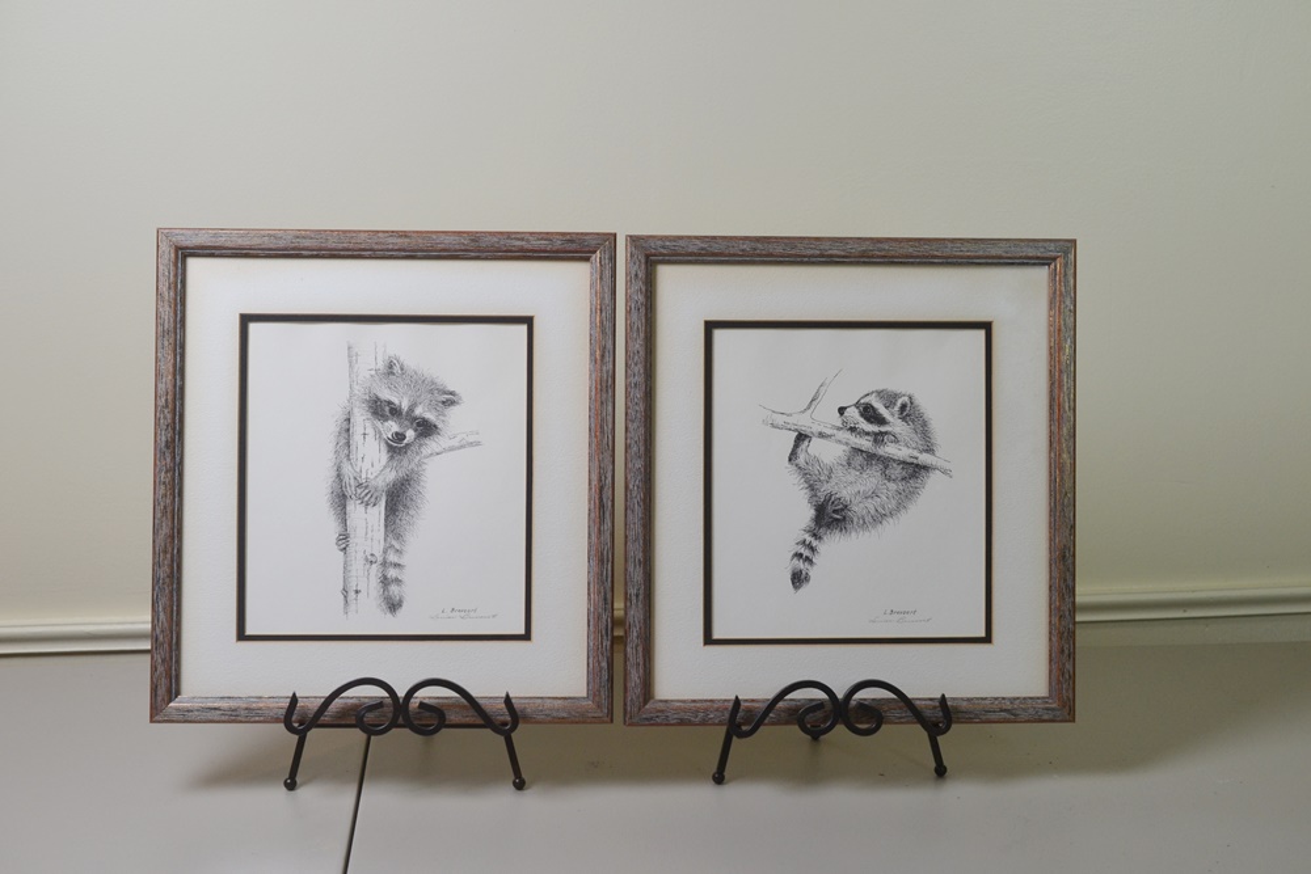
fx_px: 2185
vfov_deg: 22.6
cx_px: 656
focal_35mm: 60
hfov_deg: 33.4
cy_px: 437
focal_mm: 40
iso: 400
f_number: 5
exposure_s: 1/60
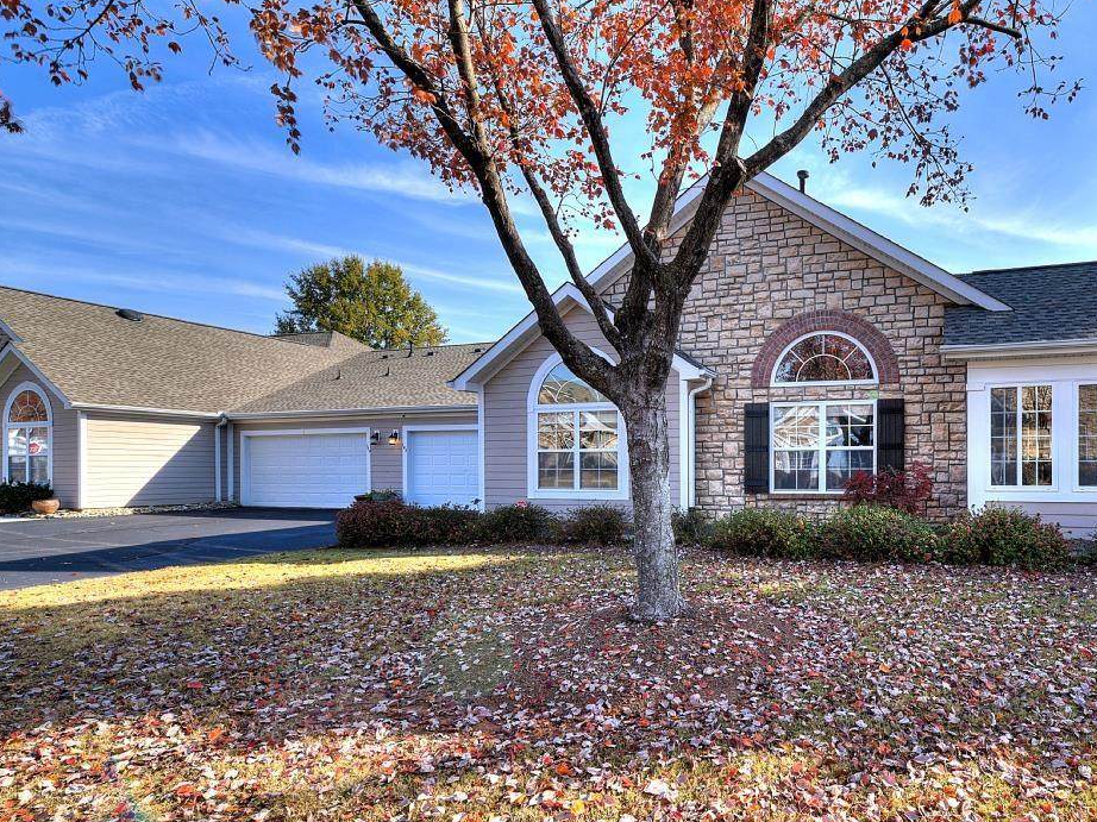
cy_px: 457
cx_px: 739
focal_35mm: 20
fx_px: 634
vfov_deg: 65.7
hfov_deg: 78.9
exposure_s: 1/125
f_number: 11
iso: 400
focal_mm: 15
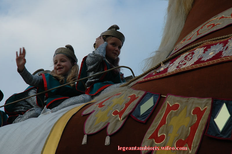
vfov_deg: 13.0
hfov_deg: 19.5
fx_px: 676
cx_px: 116
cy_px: 77
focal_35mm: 105
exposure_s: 1/125
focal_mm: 70
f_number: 8
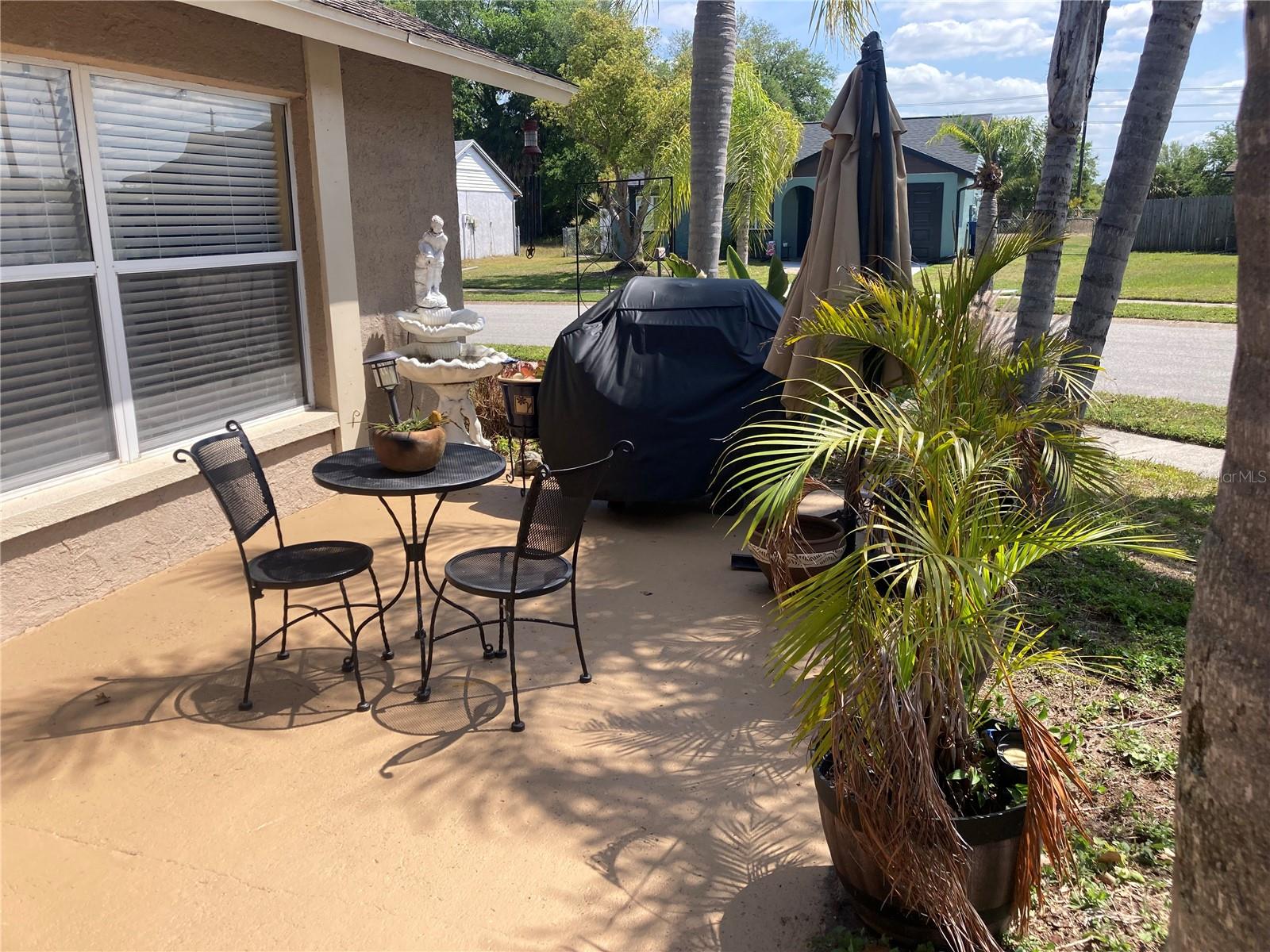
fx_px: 1027
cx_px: 635
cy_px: 476
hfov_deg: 63.4
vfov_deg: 49.7
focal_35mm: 28
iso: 20
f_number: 1.8
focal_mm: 3.99
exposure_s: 1/1200
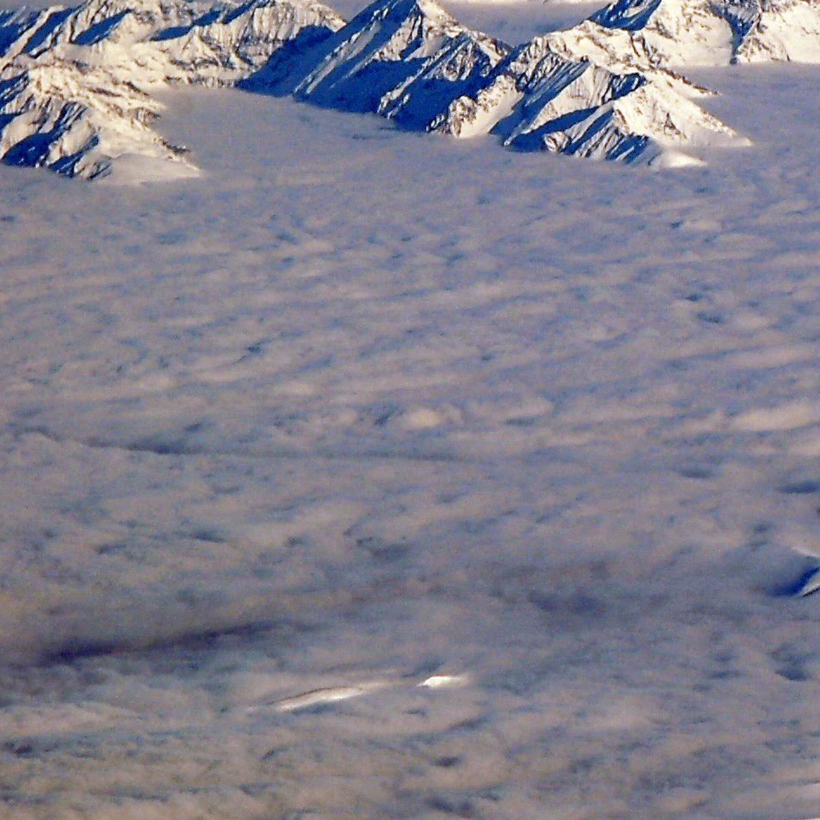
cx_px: 1149
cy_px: 399
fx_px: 10854
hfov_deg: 4.3
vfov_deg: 4.3
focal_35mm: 405
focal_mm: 100
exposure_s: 1/500
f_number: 11
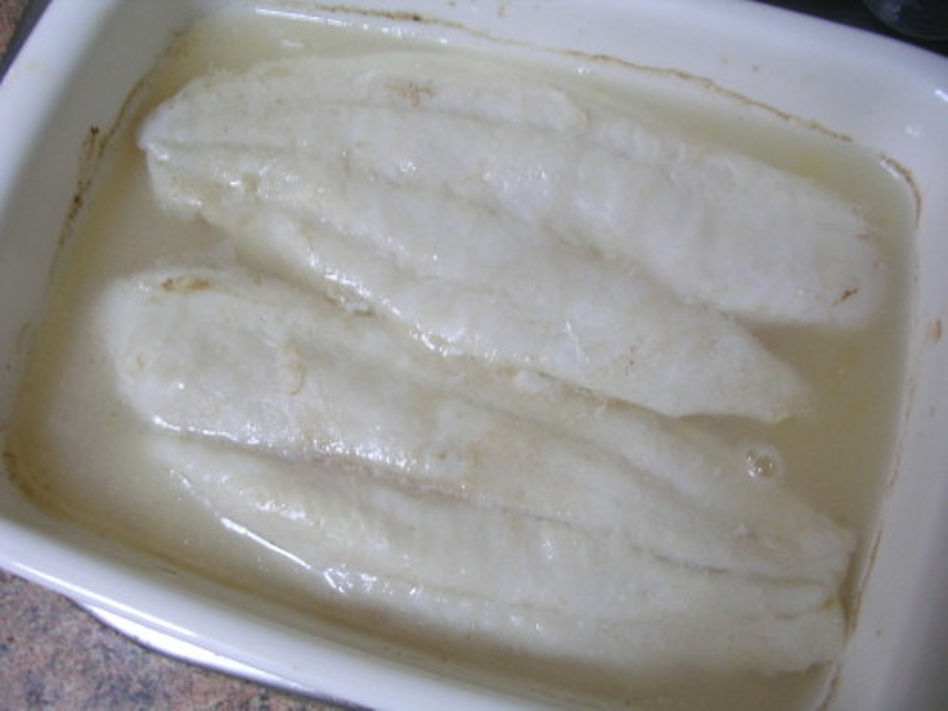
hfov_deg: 49.0
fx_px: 1041
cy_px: 356
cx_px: 474
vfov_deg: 37.7
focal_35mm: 38
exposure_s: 1/5.5
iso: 74
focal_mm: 5.8
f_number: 2.8
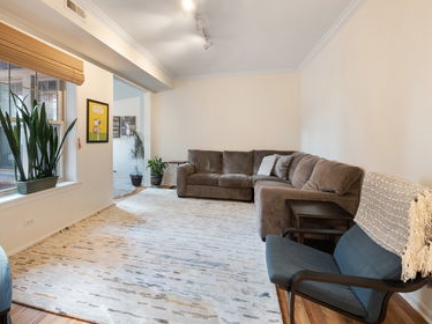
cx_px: 189
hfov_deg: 94.0
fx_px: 200
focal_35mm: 16
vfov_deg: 78.0
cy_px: 153
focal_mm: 7
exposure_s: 1.3
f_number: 8
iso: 200
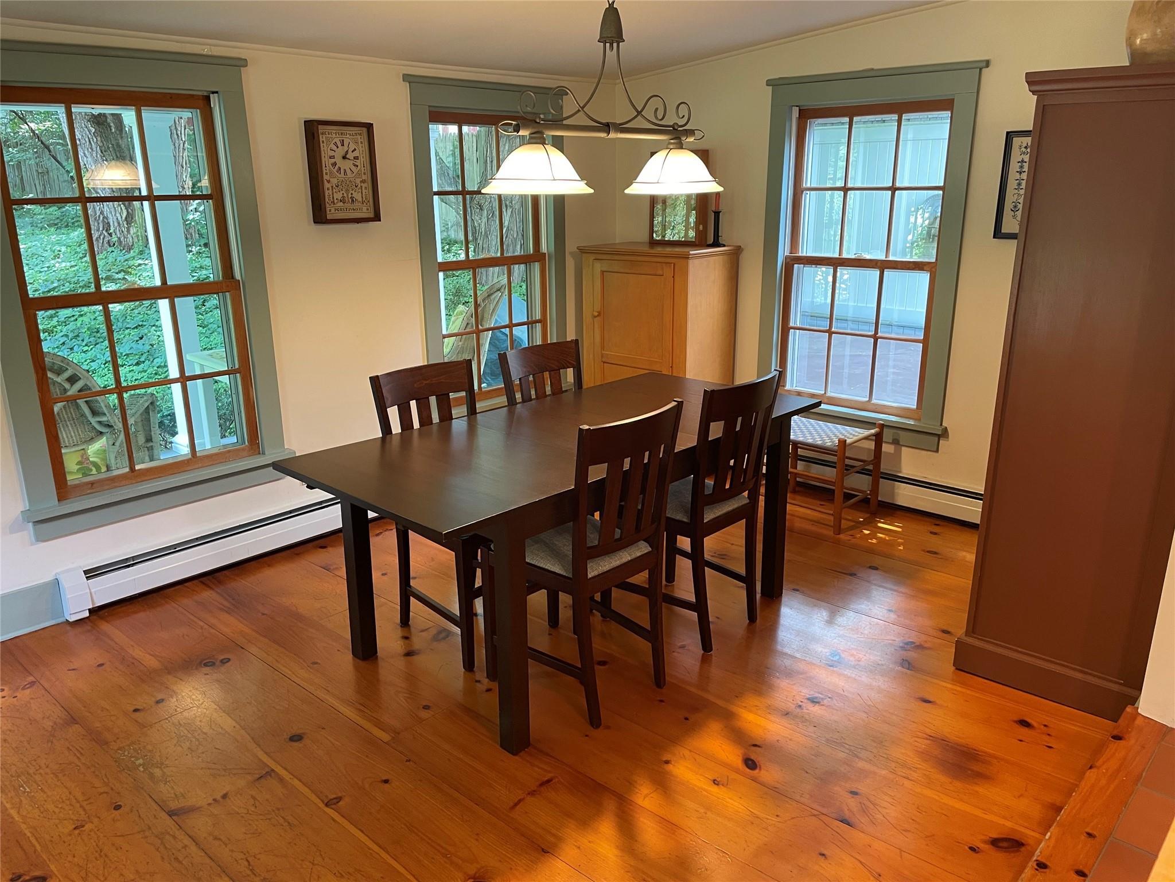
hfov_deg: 67.3
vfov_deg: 53.1
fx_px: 883
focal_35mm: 26
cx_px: 588
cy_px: 441
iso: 125
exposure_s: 1/60
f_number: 1.6
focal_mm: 4.2
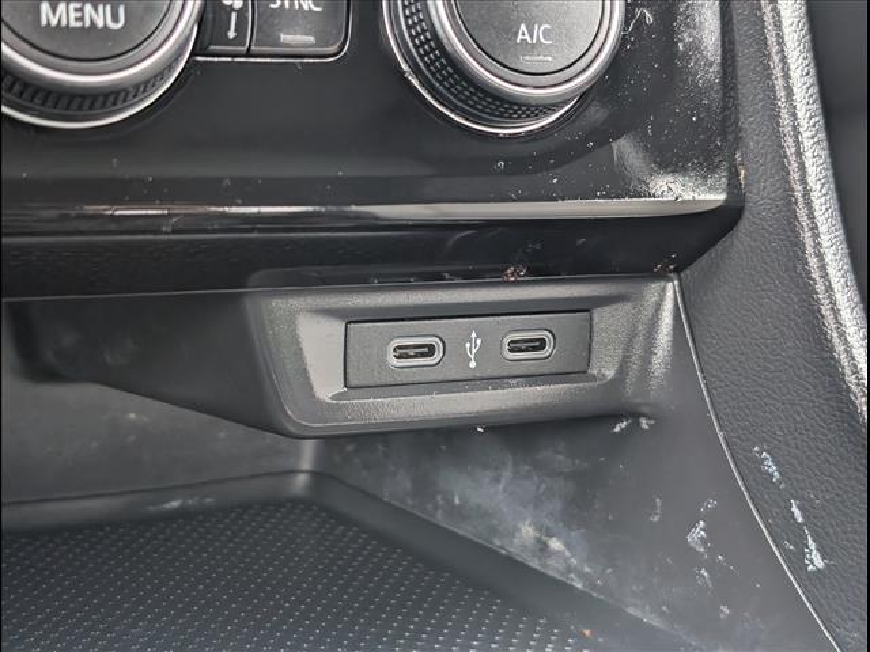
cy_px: 326
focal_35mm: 49
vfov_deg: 29.7
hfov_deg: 38.9
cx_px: 435
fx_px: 1232
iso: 623
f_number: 1.68
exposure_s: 1/36.2
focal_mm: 6.9
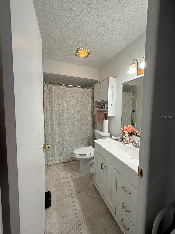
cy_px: 117
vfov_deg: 102.1
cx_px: 88
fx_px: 94
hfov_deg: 85.7
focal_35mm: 14
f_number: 2.2
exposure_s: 1/120
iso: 125
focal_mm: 2.22
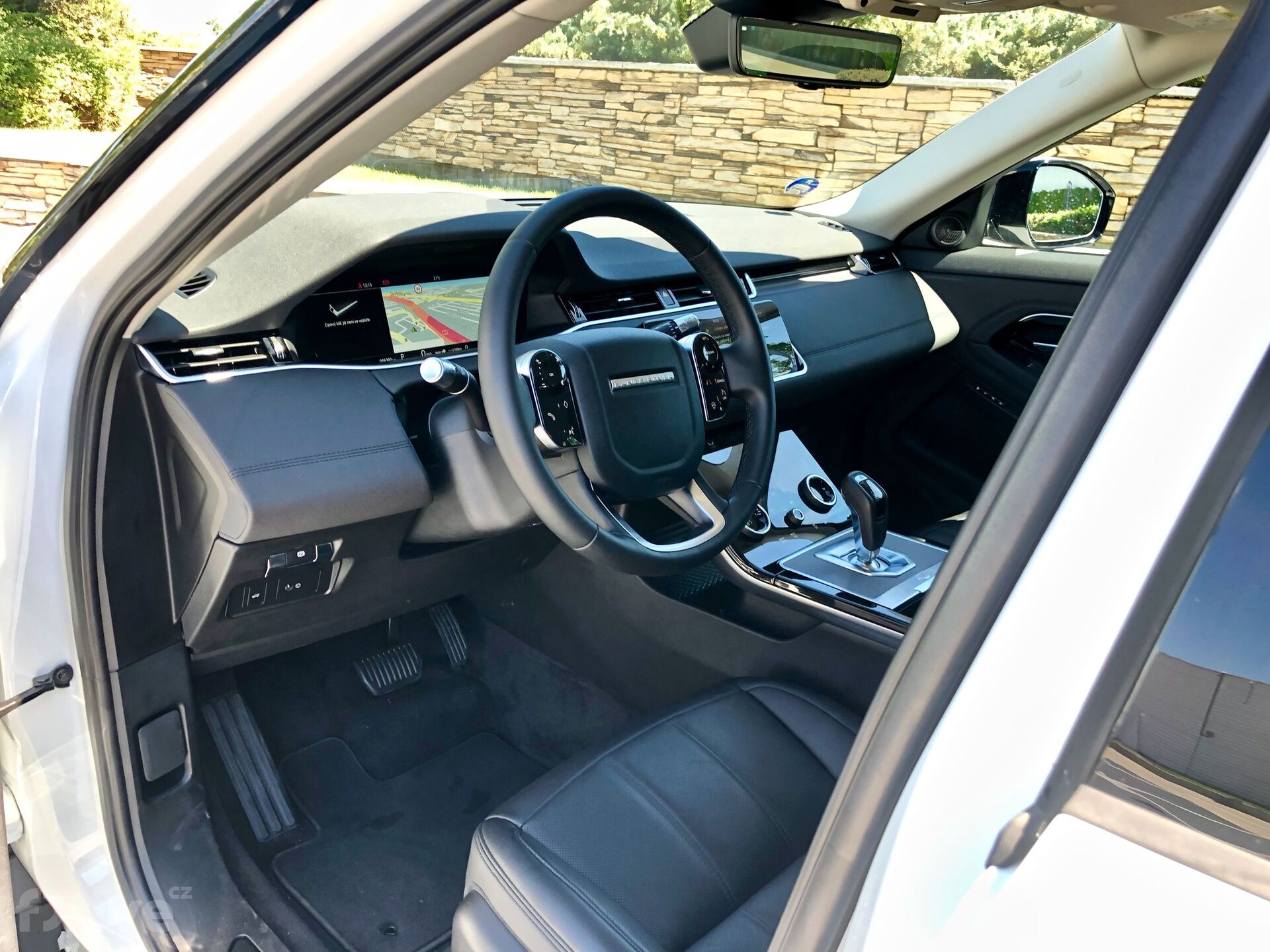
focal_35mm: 28
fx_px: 1027
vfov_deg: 49.7
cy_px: 476
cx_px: 635
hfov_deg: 63.4
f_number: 1.8
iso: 64
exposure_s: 1/120
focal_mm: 4
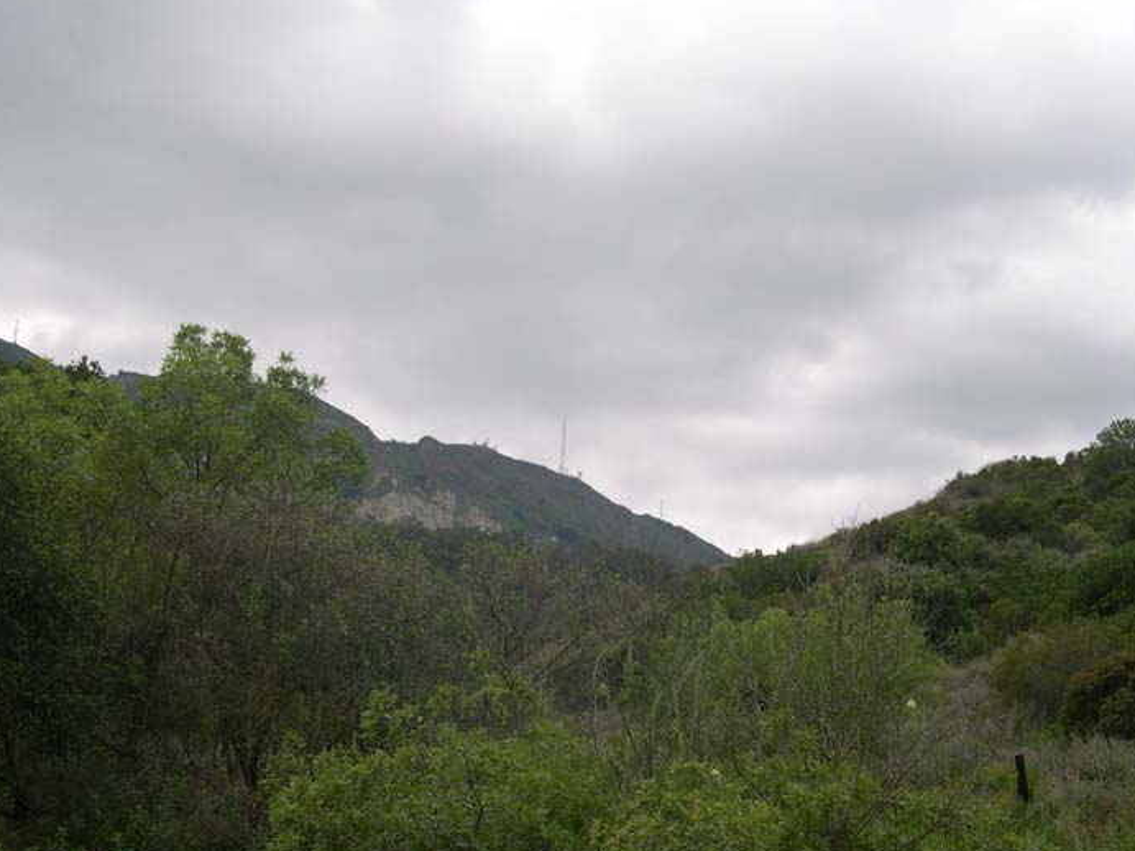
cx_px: 516
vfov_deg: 32.8
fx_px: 1442
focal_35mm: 44
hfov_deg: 42.9
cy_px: 473
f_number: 7.6
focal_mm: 8
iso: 100
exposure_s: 1/157
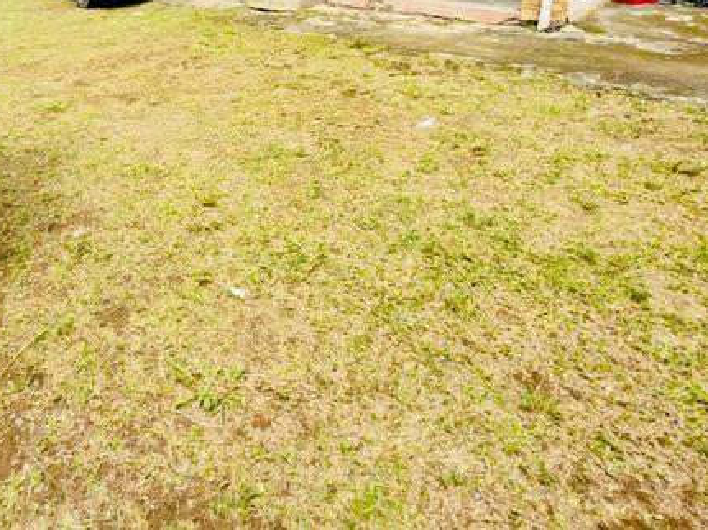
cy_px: 39
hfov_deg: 65.0
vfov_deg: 47.0
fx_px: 532
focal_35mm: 26
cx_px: 218
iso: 20
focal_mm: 2.2
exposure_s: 1/450
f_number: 2.2
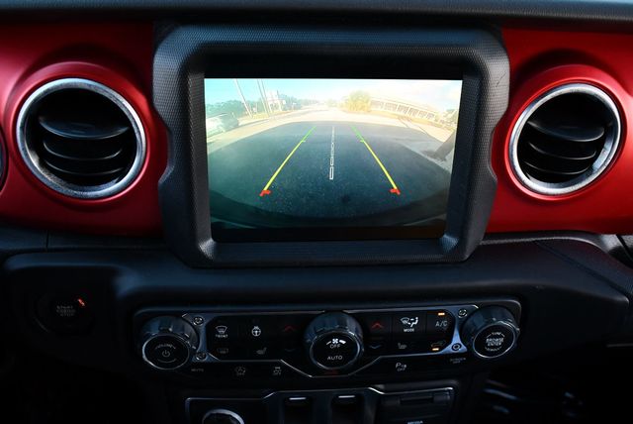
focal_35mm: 36
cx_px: 316
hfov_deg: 53.1
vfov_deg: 36.9
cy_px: 212
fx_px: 634
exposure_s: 1/250
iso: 560
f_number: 3.5
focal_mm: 18
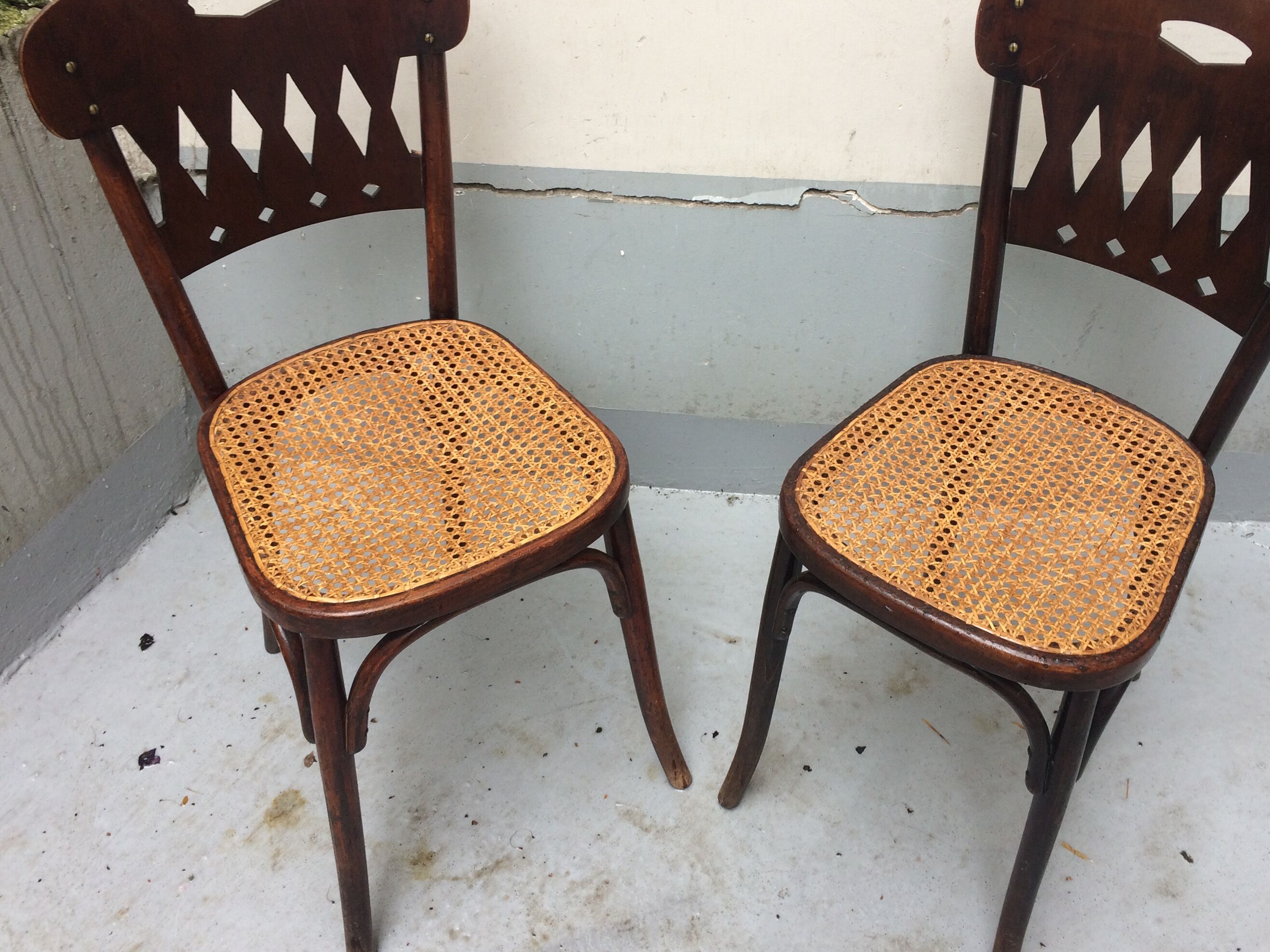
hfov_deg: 51.2
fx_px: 1321
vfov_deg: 39.6
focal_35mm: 36
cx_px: 718
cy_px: 417
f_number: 2.2
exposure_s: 1/50
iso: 40
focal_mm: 4.15
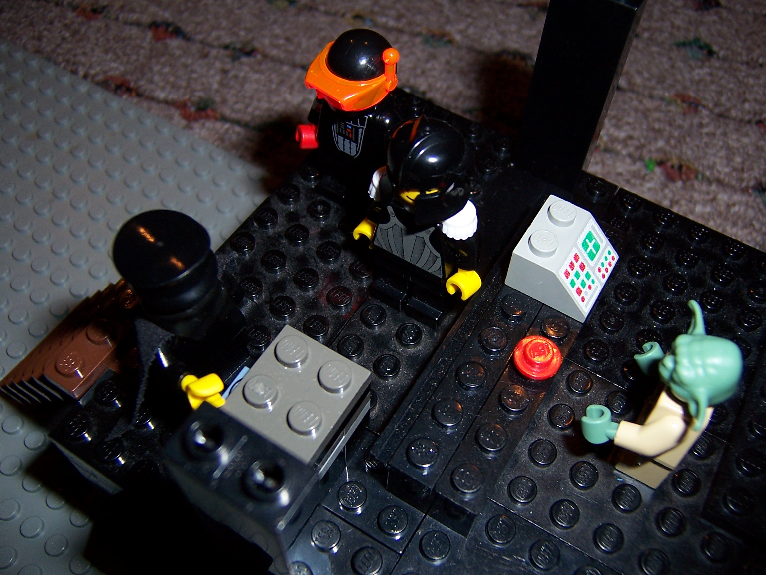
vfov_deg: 42.9
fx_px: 730
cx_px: 383
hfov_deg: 55.4
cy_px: 288
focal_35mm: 33
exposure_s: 1/60
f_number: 2.8
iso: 80
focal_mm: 5.5
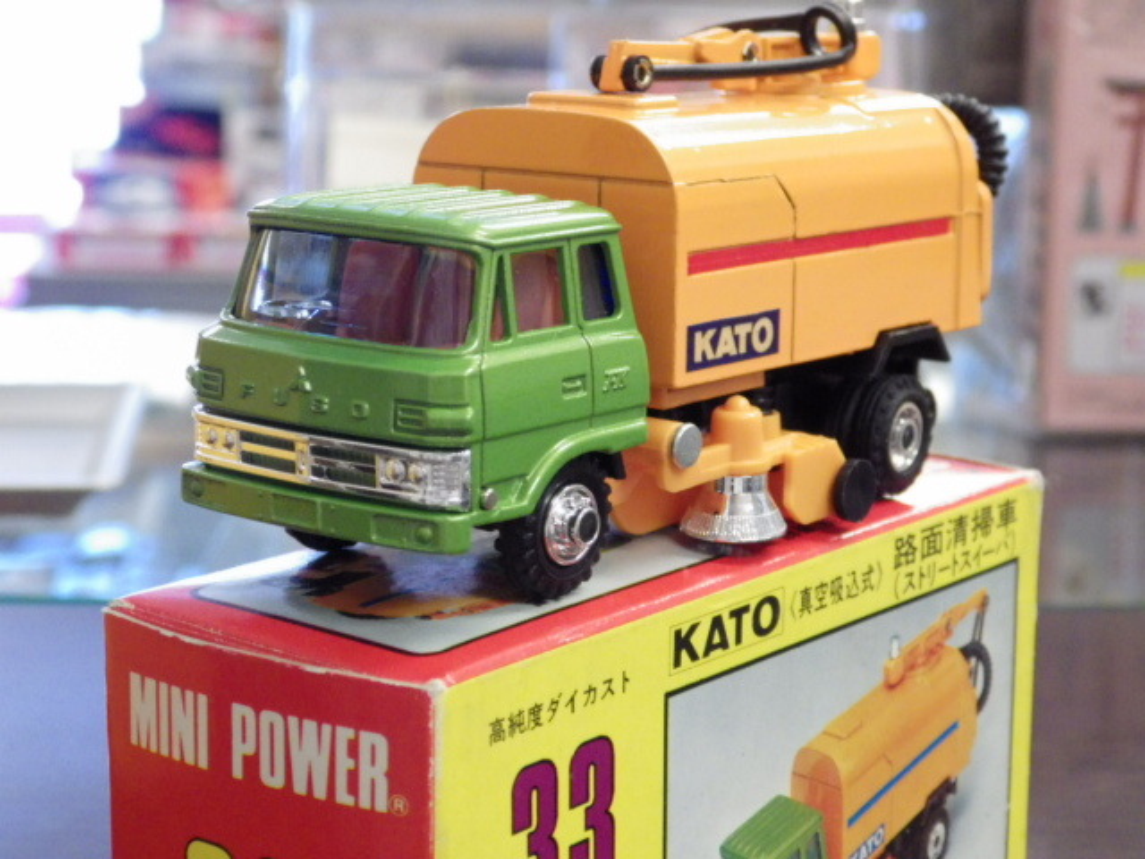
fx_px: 2878
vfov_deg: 17.0
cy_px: 430
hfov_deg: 22.5
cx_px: 572
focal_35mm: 87
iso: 800
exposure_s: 1/40
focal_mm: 15.6
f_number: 4.4
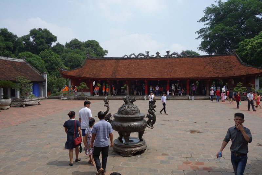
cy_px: 88
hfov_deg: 65.5
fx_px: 204
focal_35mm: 28
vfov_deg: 46.4
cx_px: 131
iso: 125
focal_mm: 10.4
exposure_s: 1/640
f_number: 5.6
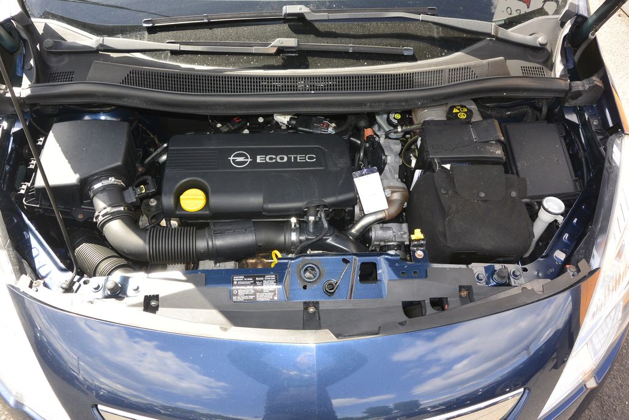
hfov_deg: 67.4
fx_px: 472
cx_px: 314
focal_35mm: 27
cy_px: 210
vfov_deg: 47.9
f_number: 4.5
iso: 160
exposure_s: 1/250
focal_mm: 10
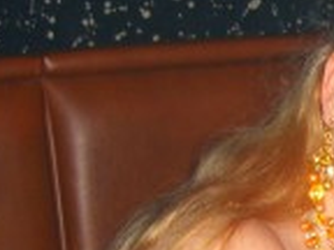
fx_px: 1524
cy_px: 241
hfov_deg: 11.5
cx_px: 626
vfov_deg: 9.3
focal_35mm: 158
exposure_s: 1/60
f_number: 2.8
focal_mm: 7.9
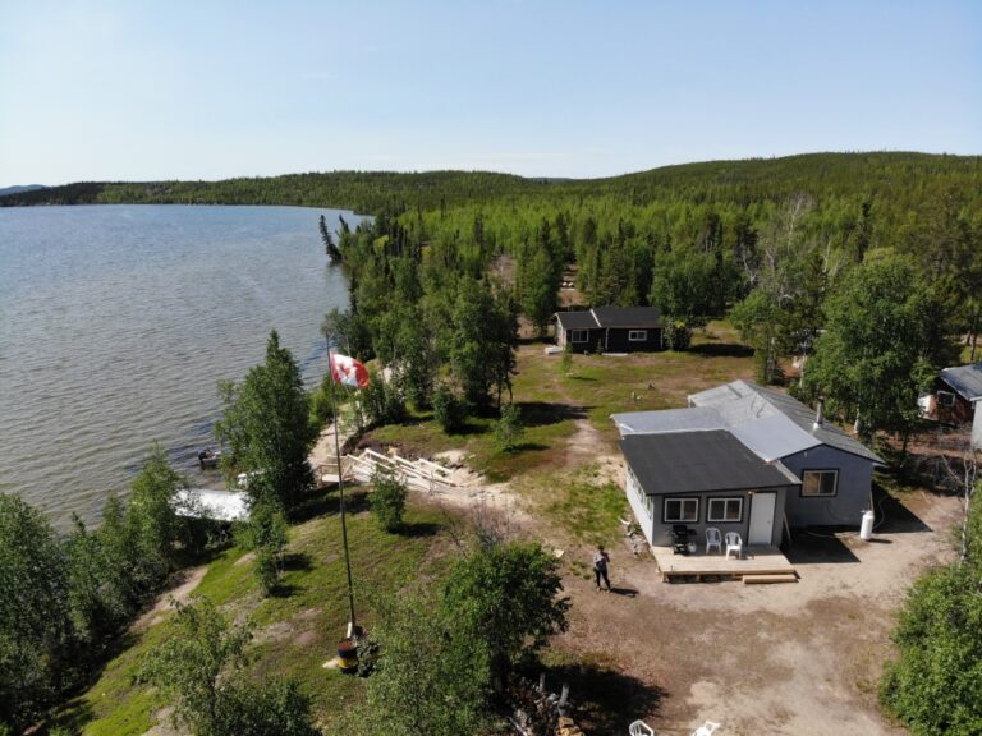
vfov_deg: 56.8
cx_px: 491
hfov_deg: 71.6
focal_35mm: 24
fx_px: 681
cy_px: 368
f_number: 2.8
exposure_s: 1/975
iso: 100
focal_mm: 4.5
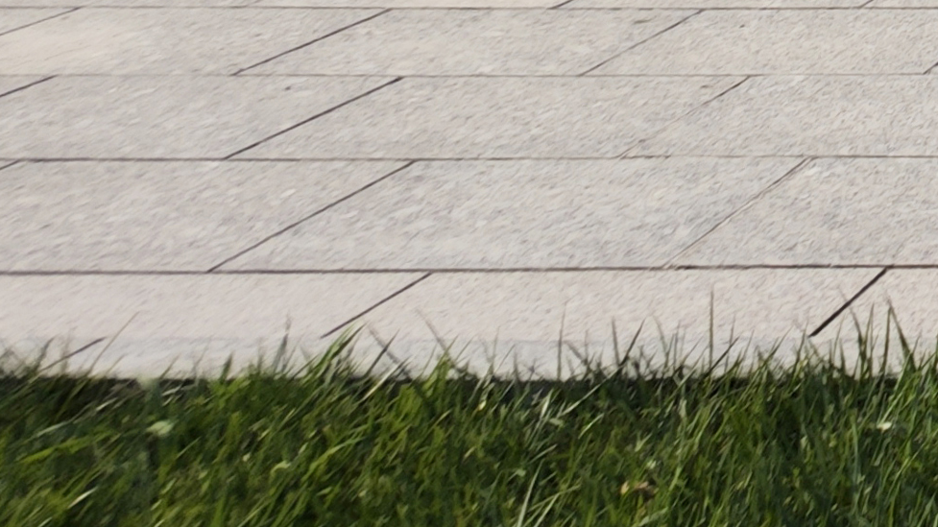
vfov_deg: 14.3
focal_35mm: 58
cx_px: 1916
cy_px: -727
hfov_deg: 18.9
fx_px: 1442
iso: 50
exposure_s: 1/199
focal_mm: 2.39
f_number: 2.2
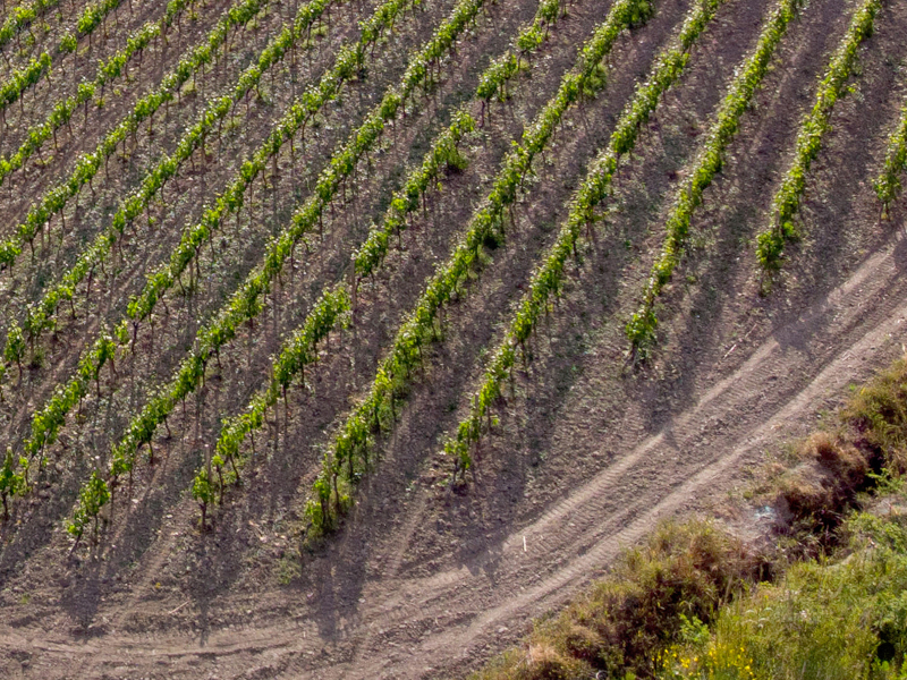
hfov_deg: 24.5
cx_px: -178
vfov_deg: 18.8
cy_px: -233
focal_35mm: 72
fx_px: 1887
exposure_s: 1/1000
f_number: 2.8
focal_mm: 4.5
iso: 100
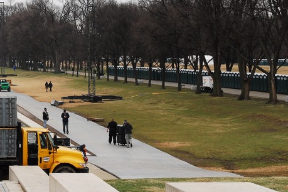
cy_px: 18
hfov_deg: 18.0
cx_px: 13
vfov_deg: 12.3
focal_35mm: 111
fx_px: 889
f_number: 10
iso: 320
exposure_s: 1/125
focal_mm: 34
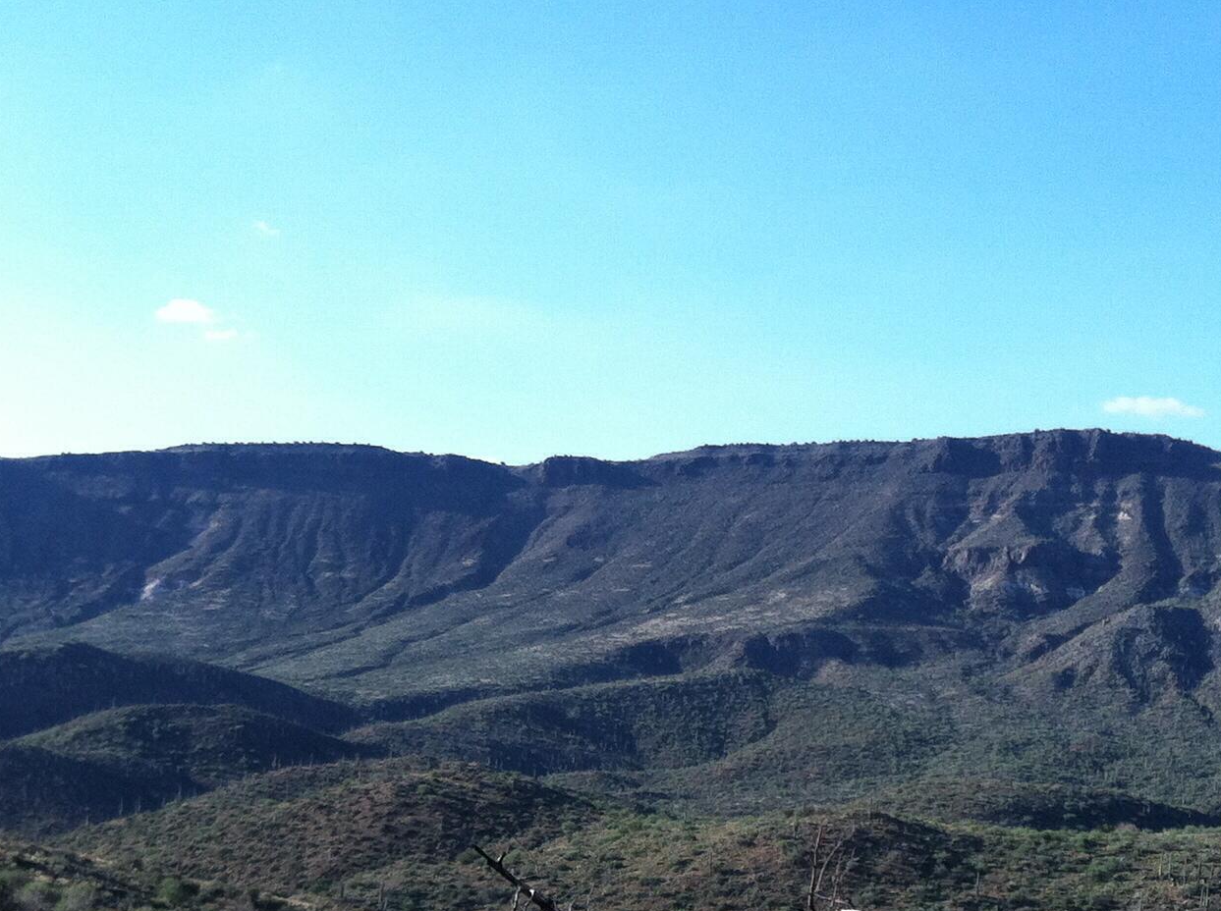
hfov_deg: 26.7
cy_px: 916
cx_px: 480
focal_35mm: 73
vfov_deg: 19.5
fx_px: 2571
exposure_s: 1/612
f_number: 2.8
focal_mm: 3.85
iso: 80
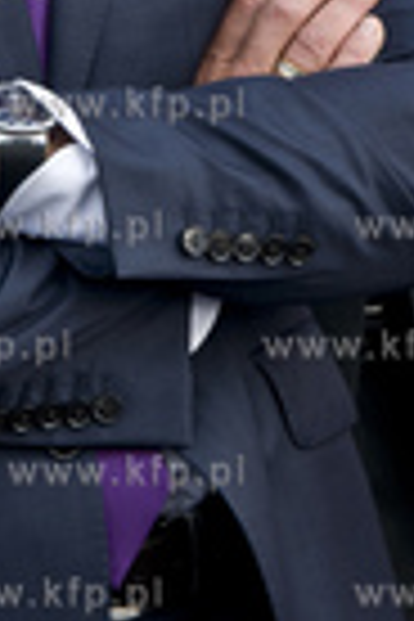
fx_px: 3760
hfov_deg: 6.3
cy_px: -270
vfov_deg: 9.2
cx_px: -18
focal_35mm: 218
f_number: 5
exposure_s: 1/250
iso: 250
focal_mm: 50
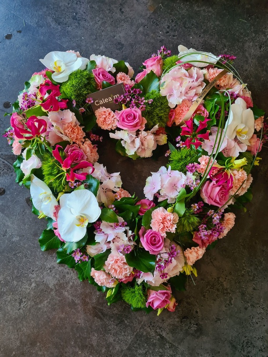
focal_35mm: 26
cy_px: 178
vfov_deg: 67.3
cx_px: 134
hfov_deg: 53.1
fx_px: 268
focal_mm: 5.4
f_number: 1.8
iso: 125
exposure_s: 1/50
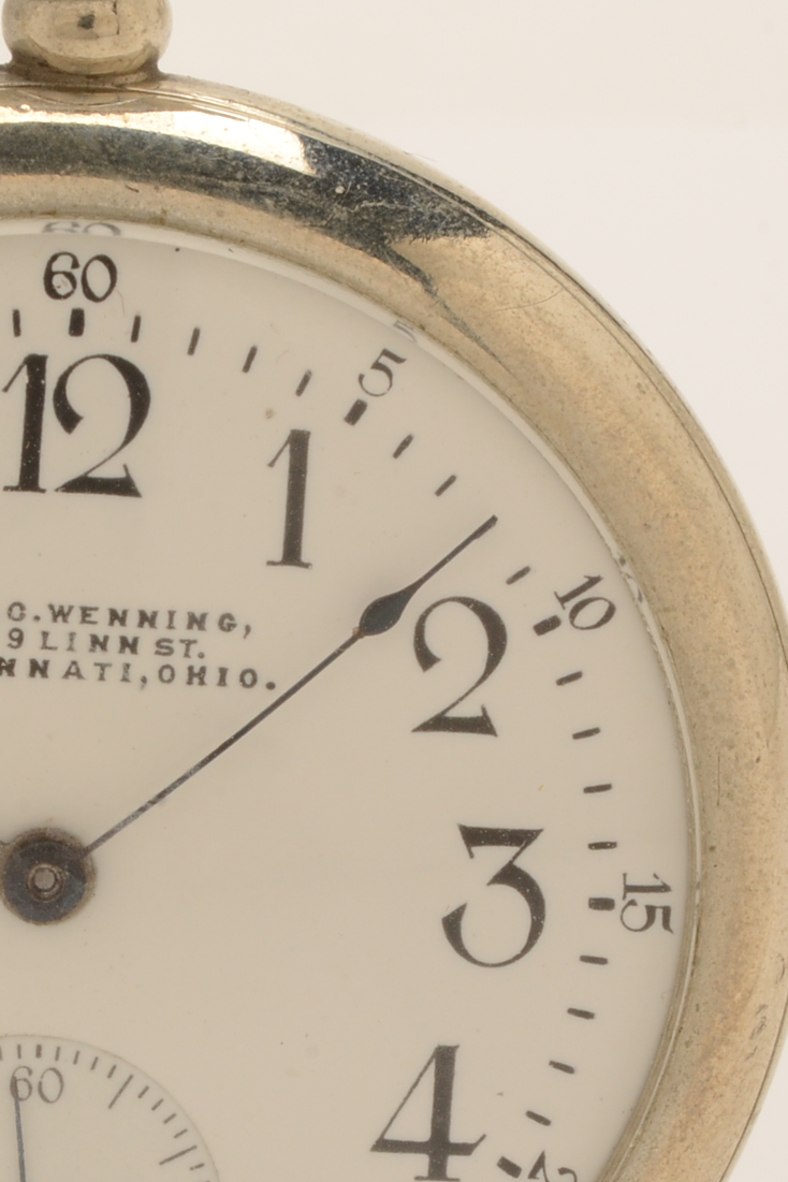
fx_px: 6599
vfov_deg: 10.2
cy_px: 825
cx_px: 33
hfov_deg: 6.8
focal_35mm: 201
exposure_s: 1/160
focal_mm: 60
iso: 400
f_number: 22
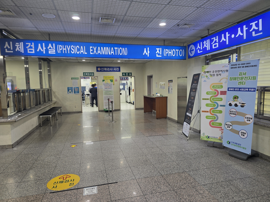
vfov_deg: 58.9
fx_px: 179
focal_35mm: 23
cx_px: 135
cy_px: 101
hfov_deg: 73.9
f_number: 1.7
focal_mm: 6.3
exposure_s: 1/60
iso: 80
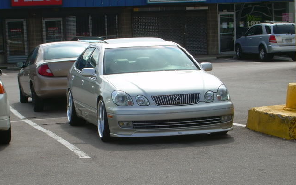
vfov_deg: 12.0
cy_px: 110
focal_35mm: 109
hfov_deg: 19.1
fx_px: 879
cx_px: 148
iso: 50
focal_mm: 17.5
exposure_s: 1/250
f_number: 7.6
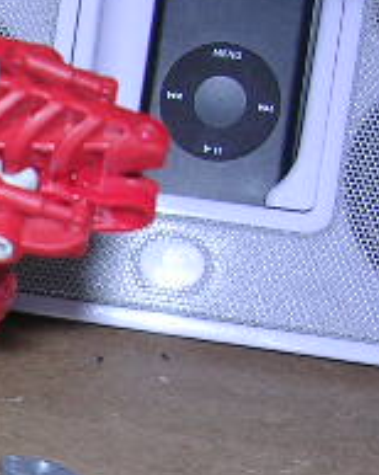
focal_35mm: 133
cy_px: 357
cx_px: -330
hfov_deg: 10.8
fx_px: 1868
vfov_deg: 14.4
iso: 50
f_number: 2.9
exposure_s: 1/60.1
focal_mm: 6.2
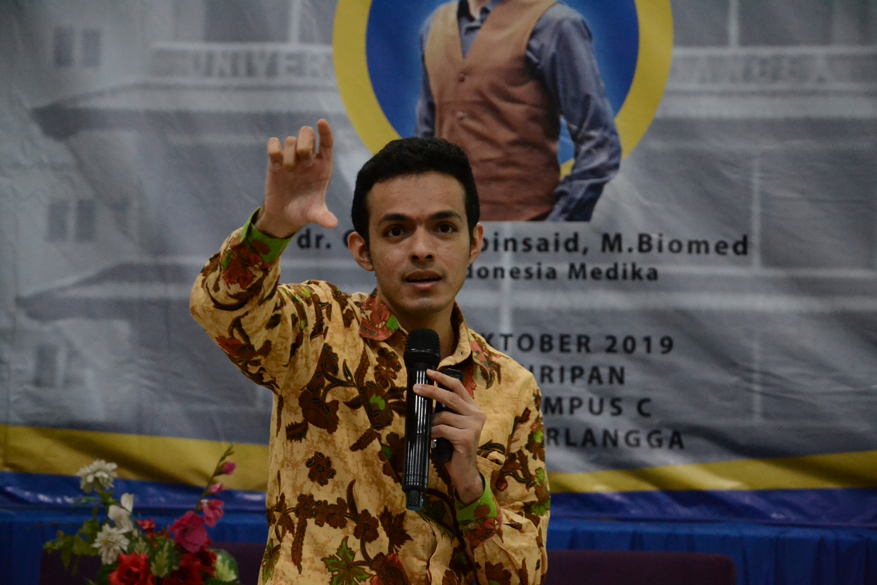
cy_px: 292
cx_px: 438
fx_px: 3837
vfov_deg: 8.7
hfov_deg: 13.0
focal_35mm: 158
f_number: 5.6
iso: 3200
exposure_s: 1/50
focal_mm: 105
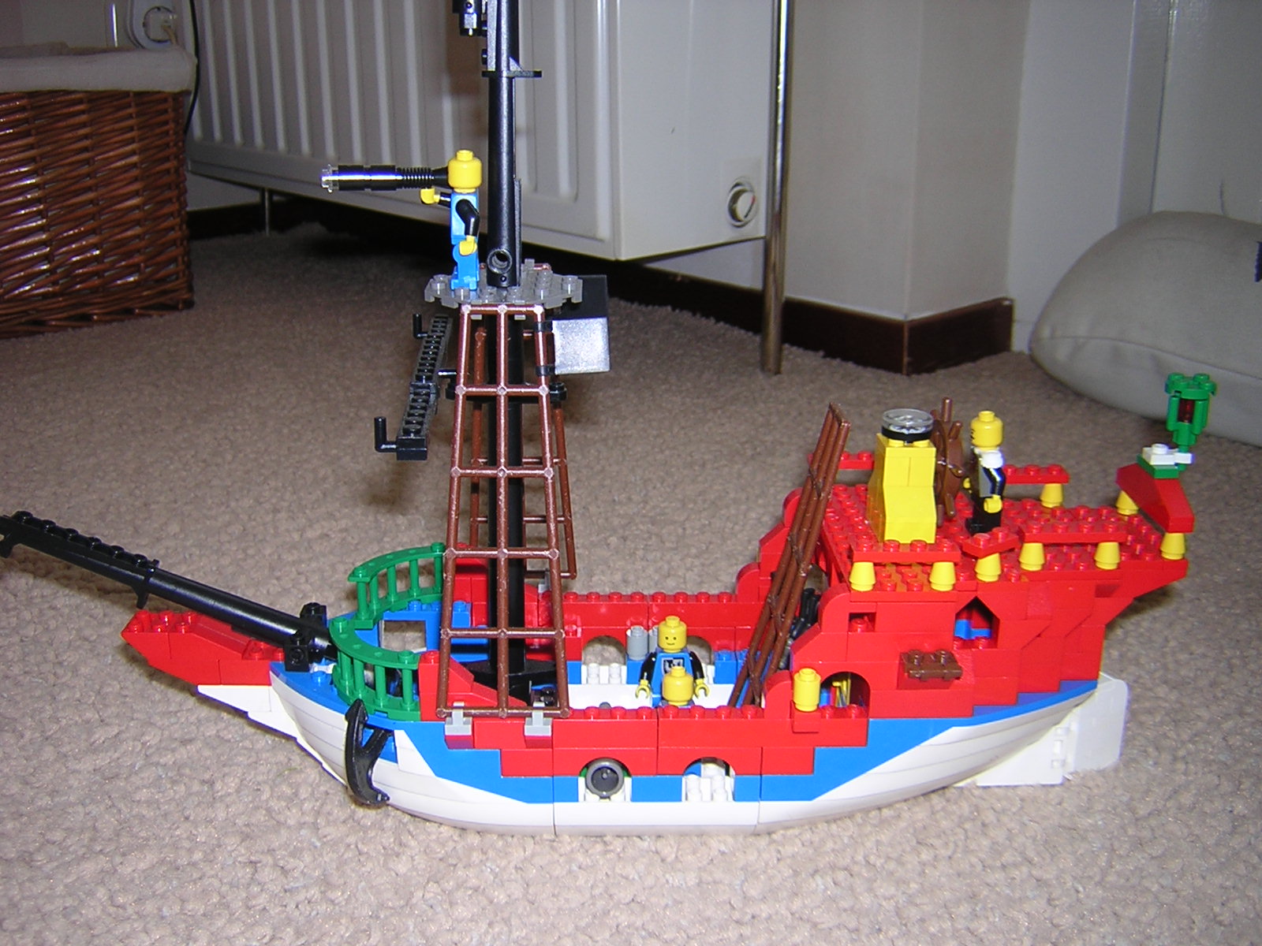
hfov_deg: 51.4
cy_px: 473
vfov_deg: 39.7
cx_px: 631
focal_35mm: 36
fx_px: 1312
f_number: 2.6
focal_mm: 4.7
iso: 100
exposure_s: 1/60.1
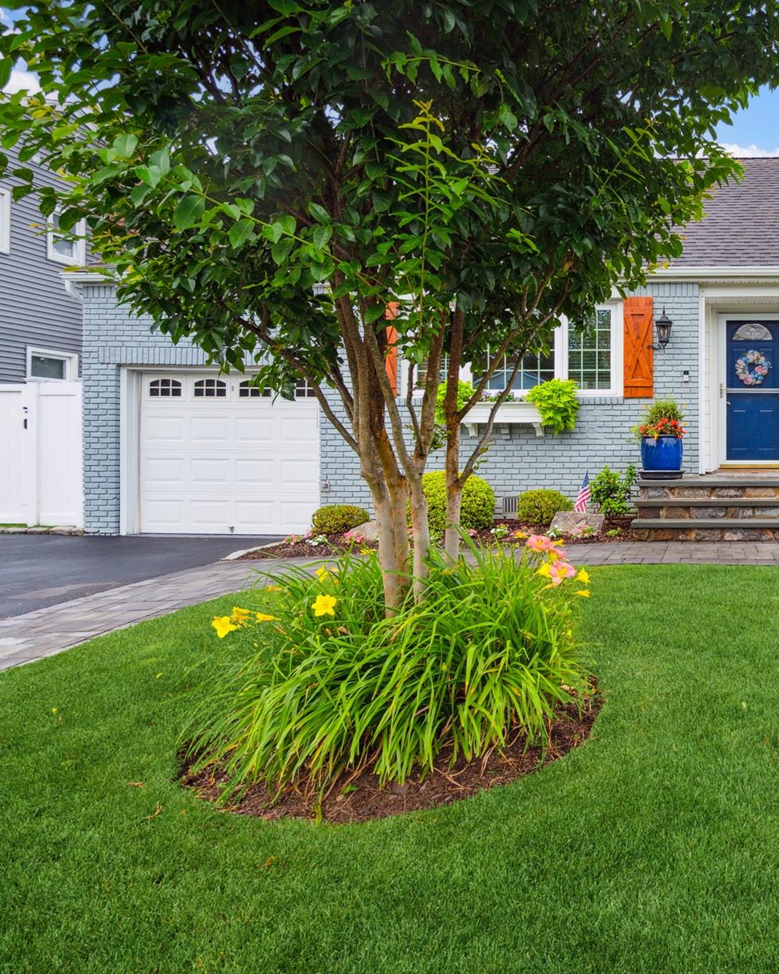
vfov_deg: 72.6
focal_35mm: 23
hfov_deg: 54.2
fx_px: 663
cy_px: 483
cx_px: 681
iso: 160
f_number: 5.6
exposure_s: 1/200
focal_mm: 16
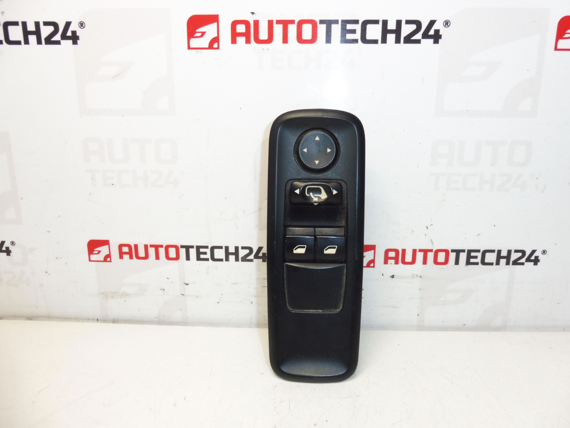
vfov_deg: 56.8
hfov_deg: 71.6
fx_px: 395
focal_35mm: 24
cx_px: 285
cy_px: 214
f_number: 4
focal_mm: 4.3
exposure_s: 1/80
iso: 200
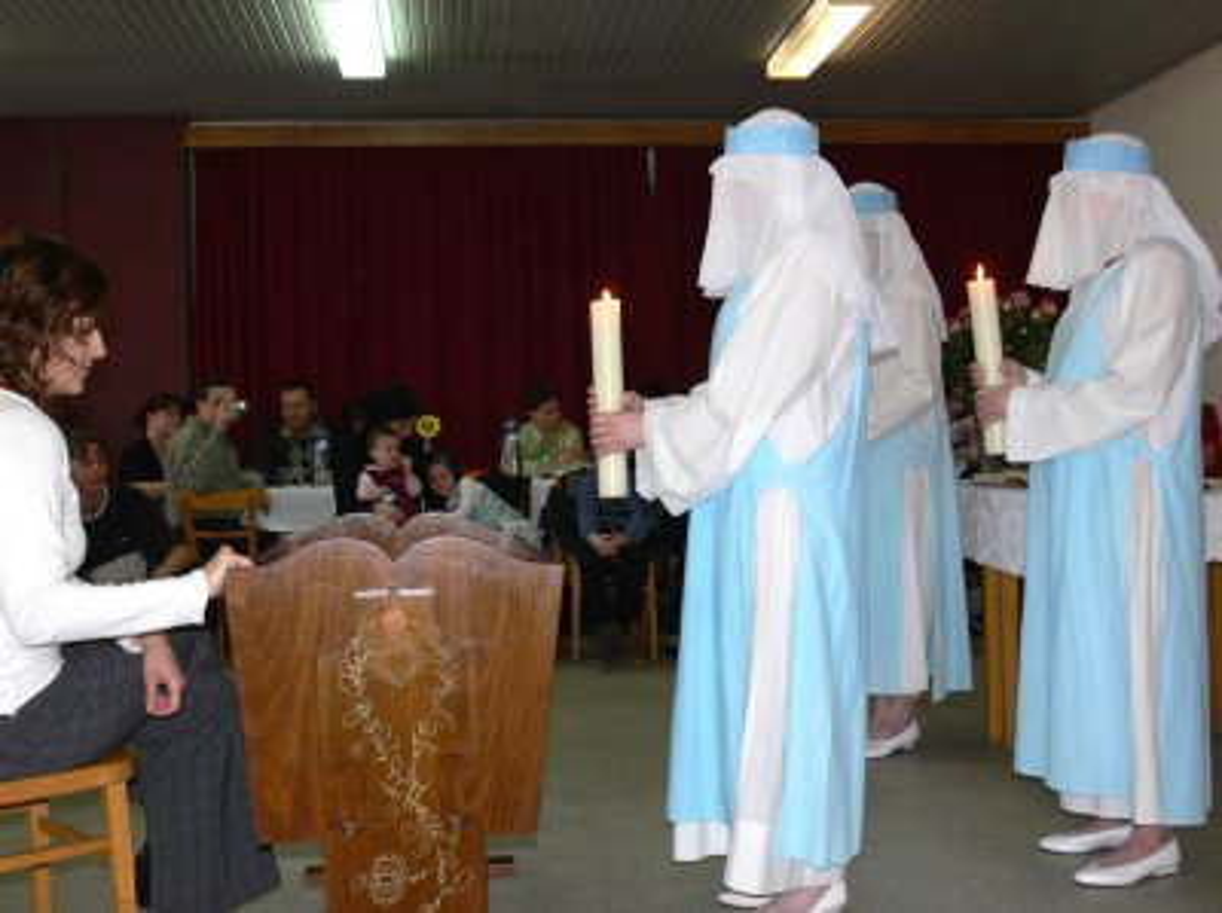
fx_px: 1410
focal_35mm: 40
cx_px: 611
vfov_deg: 35.9
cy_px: 456
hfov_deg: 46.8
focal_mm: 8.4
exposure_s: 1/30
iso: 100
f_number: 2.8
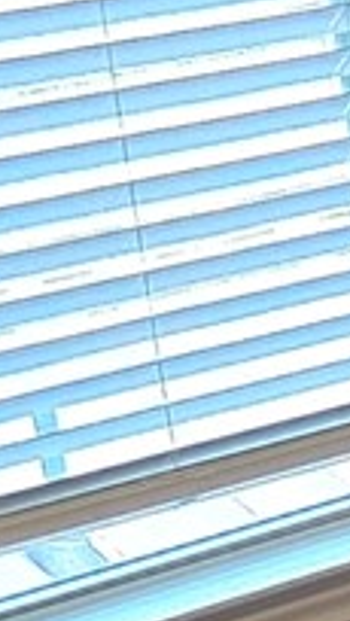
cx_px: 1923
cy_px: 578
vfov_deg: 8.5
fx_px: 4151
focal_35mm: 252
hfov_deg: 4.1
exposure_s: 1/120
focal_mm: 6.3
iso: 160
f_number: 1.7
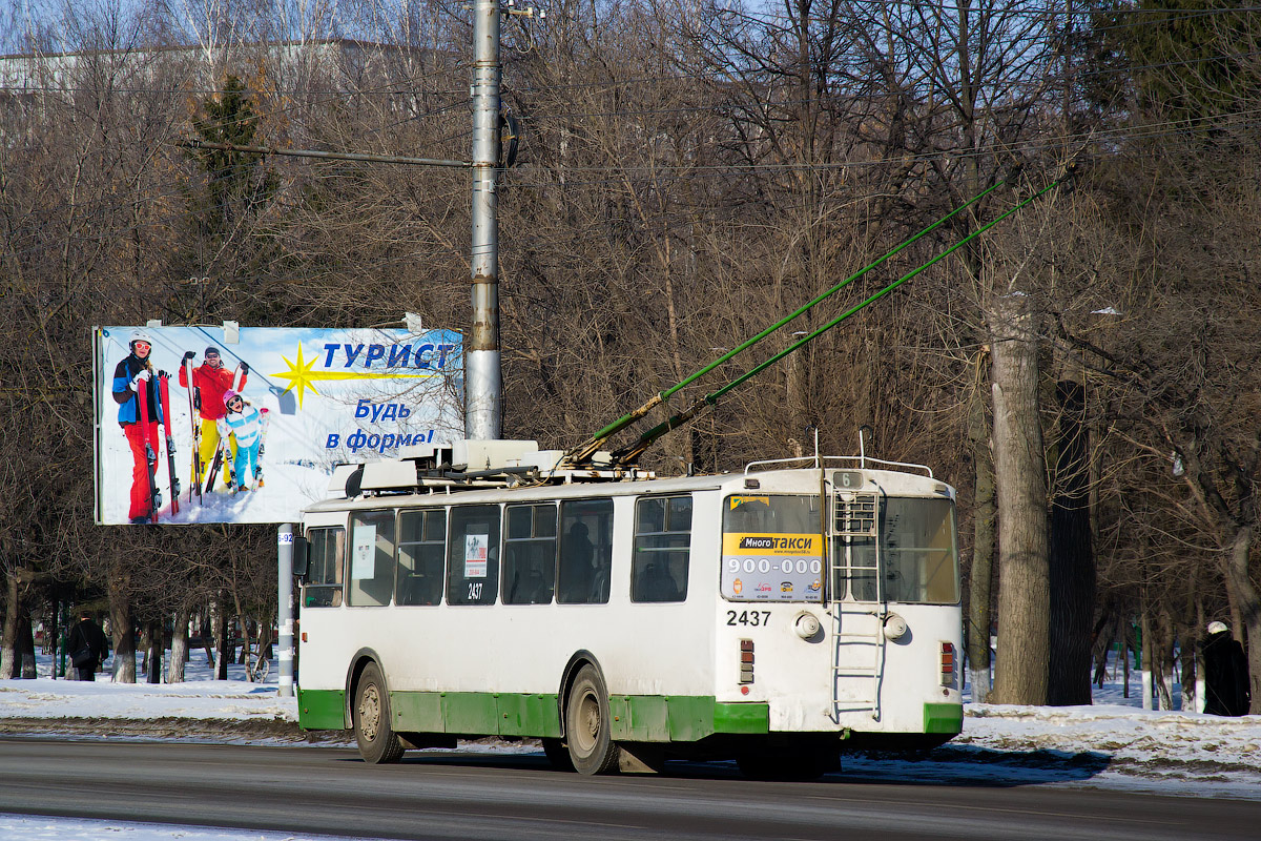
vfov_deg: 8.7
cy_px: 420
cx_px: 630
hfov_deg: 13.0
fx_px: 5516
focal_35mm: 158
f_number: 8
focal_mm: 105
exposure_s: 1/1000
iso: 400
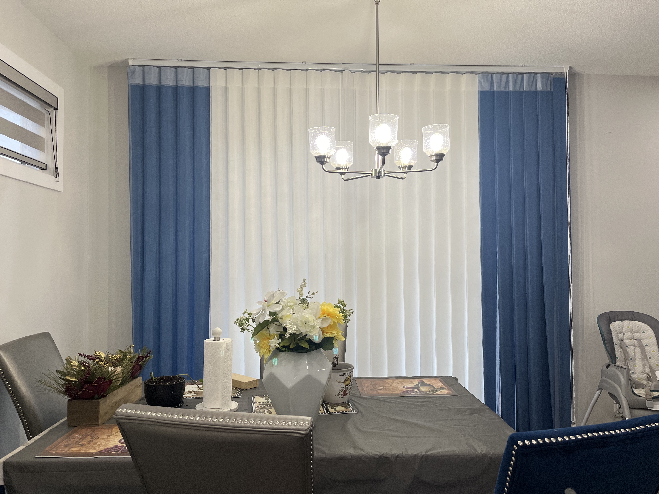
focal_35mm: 26
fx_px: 495
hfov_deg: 67.3
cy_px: 247
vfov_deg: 53.1
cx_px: 330
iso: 80
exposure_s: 1/120
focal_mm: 5.1
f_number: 1.6
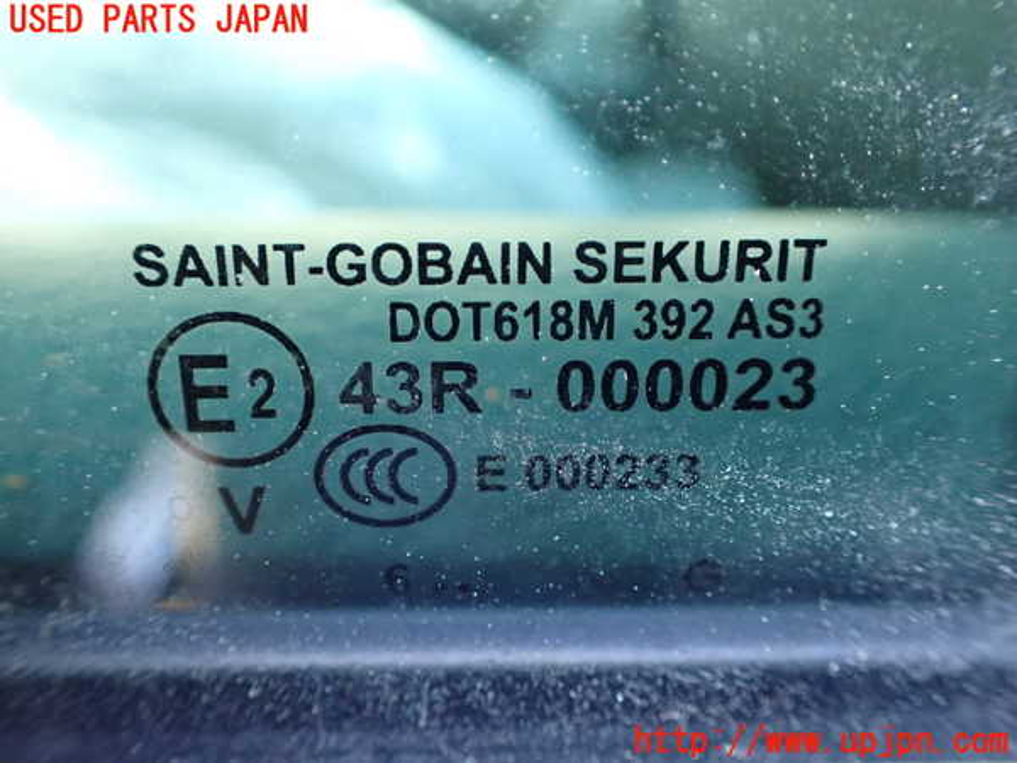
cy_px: 382
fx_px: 881
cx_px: 508
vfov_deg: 46.8
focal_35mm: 30
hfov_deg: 60.0
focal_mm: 5.4
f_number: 2.3
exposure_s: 1/40
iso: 800
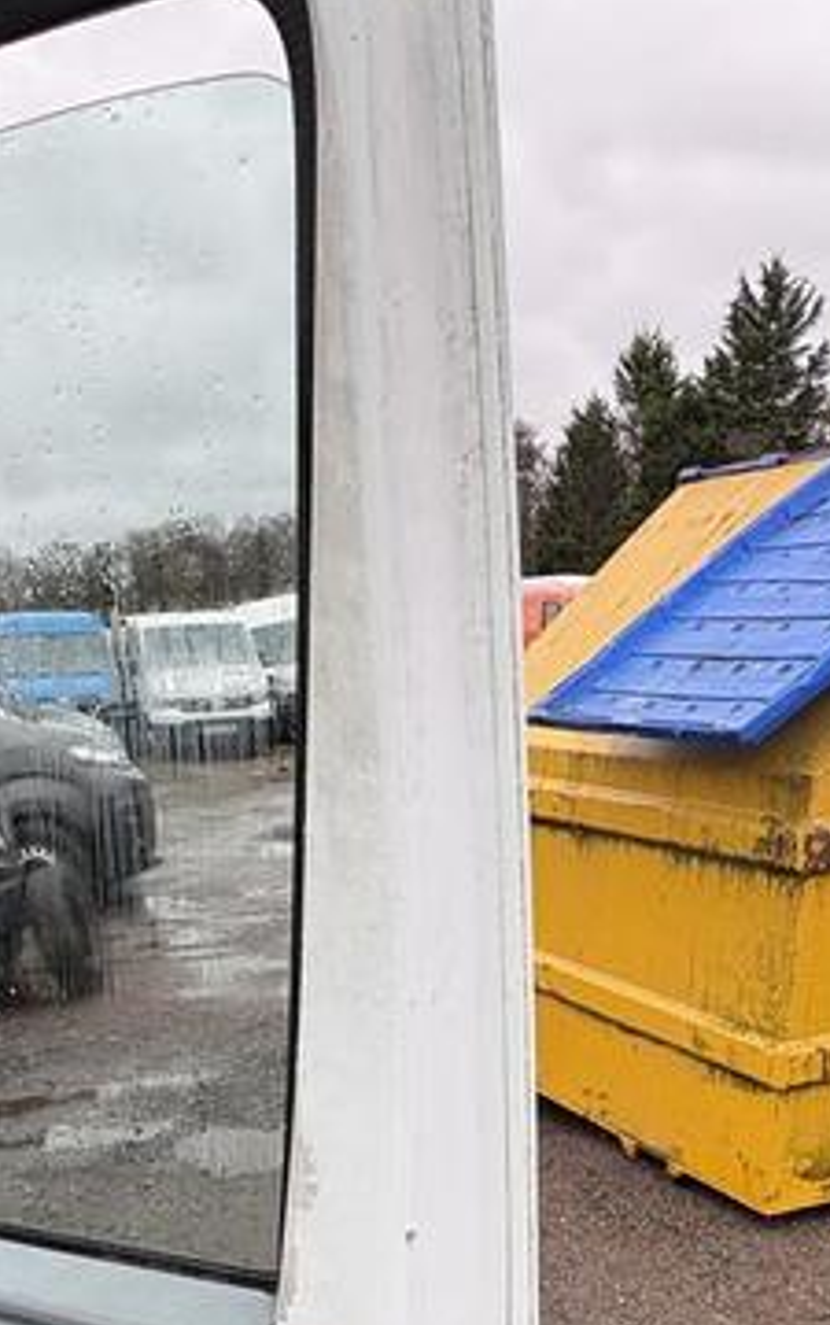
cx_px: 288
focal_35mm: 37
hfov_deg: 34.2
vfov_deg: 48.4
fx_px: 1336
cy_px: 1133
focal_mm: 2.22
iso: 50
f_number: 2.2
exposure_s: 1/99
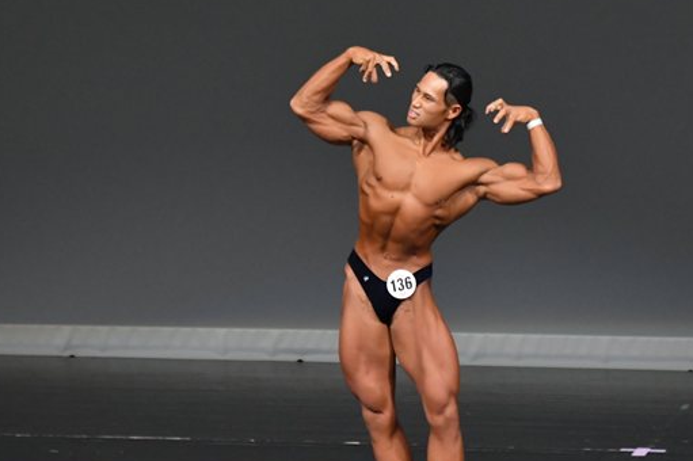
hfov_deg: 4.8
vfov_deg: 3.2
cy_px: 287
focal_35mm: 432
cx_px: 356
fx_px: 8310
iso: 4000
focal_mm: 190
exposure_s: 1/400
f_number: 5.6
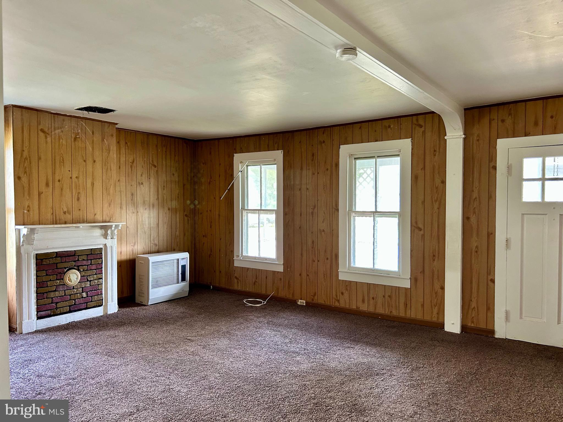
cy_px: 211
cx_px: 282
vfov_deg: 53.1
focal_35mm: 26
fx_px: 423
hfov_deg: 67.3
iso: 200
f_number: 1.5
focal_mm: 5.7
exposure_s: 1/60
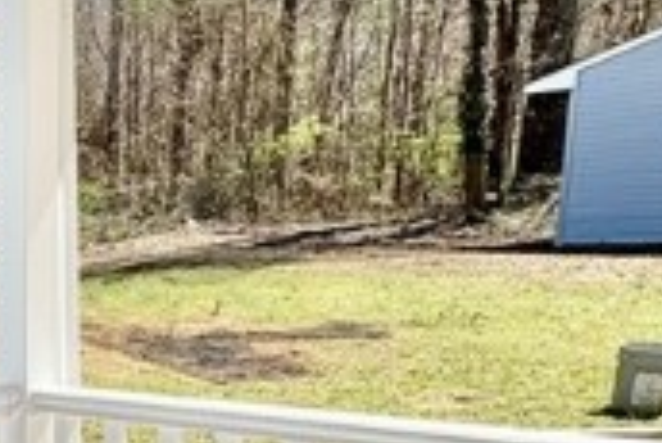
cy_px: 485
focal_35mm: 65
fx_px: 1196
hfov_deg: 22.7
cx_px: -423
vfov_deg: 20.0
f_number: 2.2
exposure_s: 1/1236
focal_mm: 2.22
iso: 40
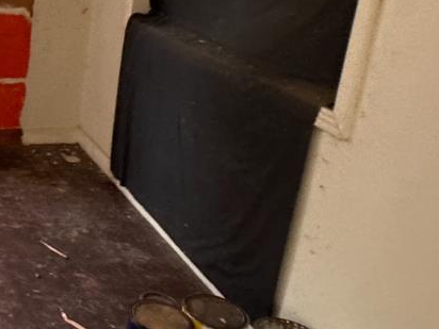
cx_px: -125
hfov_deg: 30.2
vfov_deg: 27.9
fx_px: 647
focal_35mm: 51
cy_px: 60
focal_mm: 2.22
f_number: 2.2
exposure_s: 1/61
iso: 320
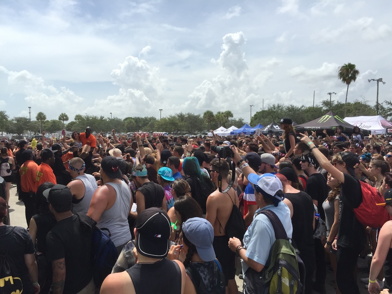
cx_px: 196
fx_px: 328
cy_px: 147
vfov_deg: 48.2
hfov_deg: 61.7
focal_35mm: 29
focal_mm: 4.15
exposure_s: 1/2825
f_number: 2.2
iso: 32
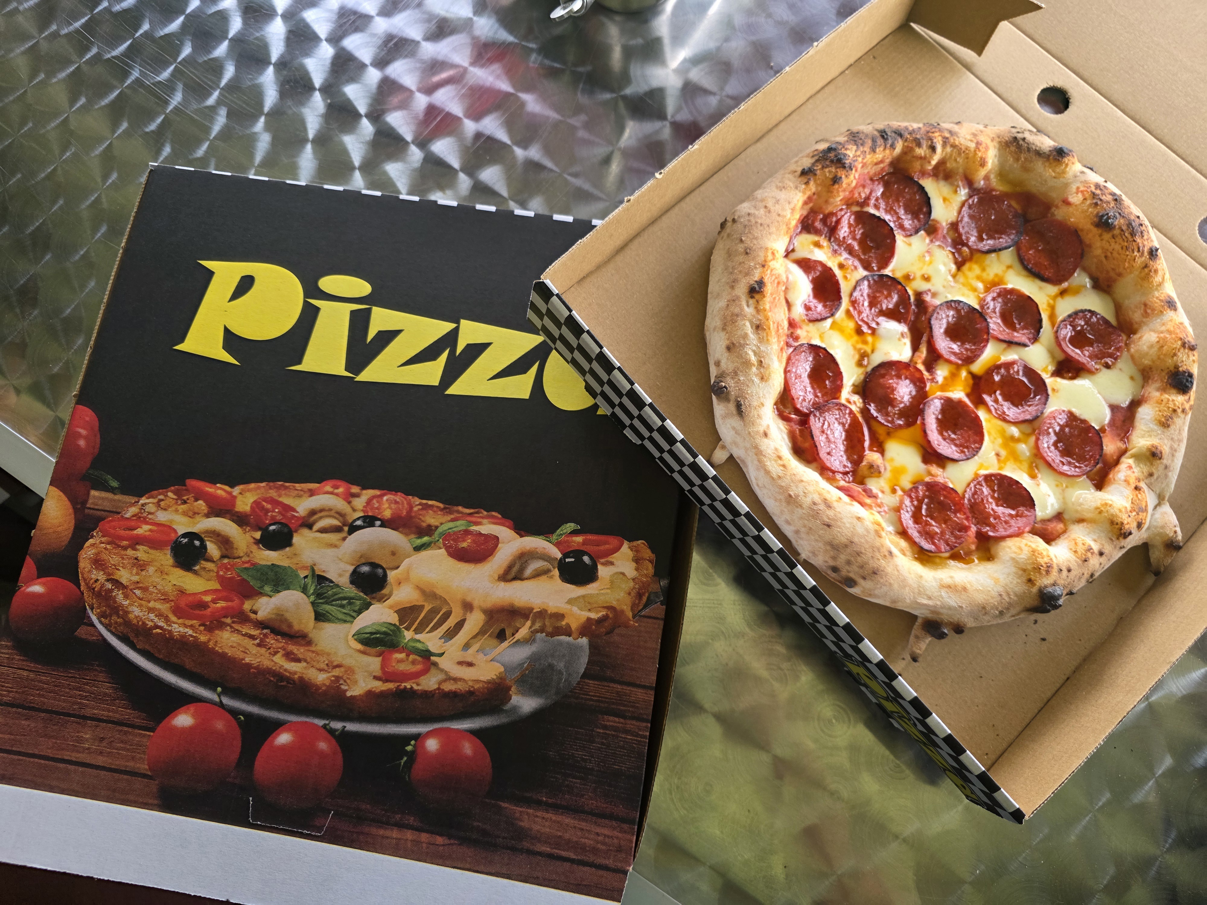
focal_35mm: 23
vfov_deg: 58.9
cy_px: 452
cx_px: 604
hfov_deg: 73.9
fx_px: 802
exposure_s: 1/101
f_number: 1.7
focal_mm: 6.3
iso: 160
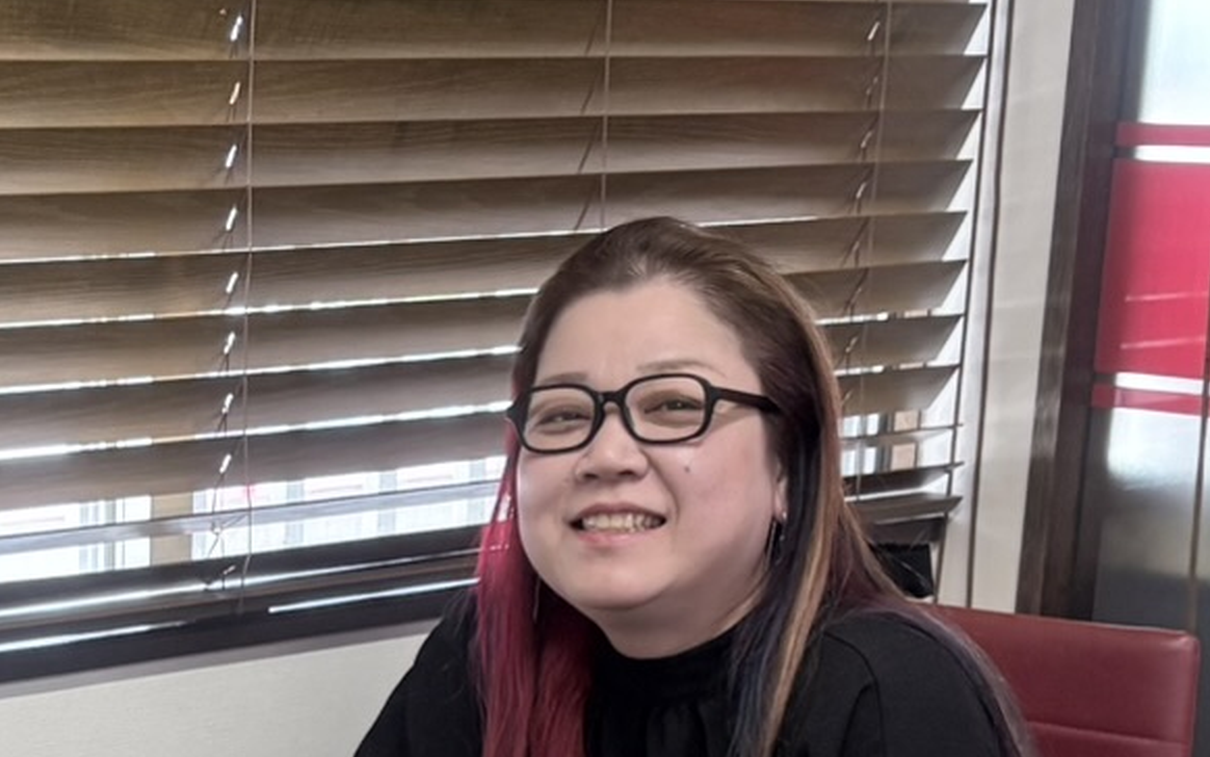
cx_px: 112
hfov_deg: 20.9
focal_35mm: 97
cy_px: 1007
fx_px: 3199
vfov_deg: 13.0
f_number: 1.6
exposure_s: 1/120
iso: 125
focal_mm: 5.96
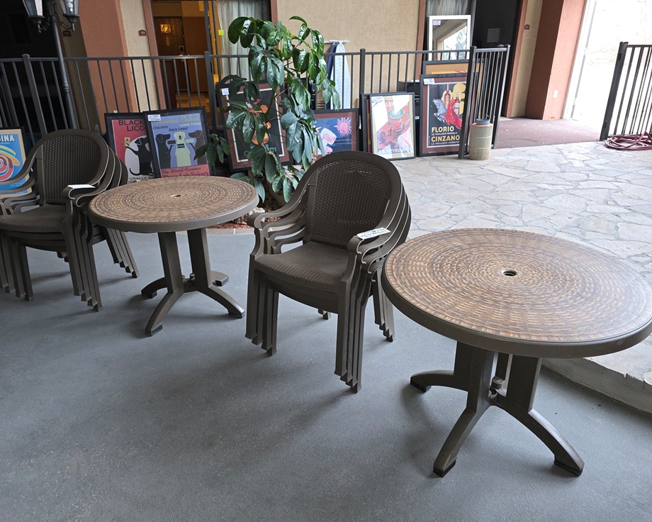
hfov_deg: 68.1
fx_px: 482
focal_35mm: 25
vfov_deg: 56.8
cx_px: 317
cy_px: 260
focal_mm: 6.3
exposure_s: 1/24
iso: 160
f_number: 1.7
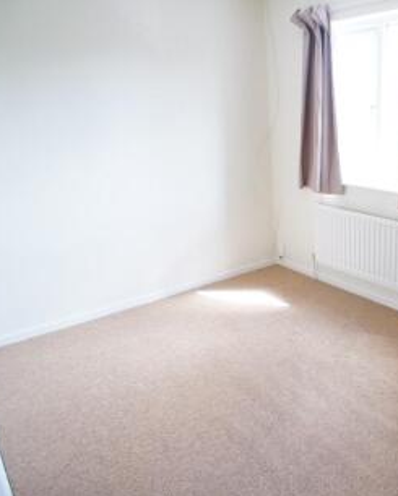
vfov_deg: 51.5
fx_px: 515
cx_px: 367
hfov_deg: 38.9
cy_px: 254
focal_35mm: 35
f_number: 4
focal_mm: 16
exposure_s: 1/160
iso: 1600
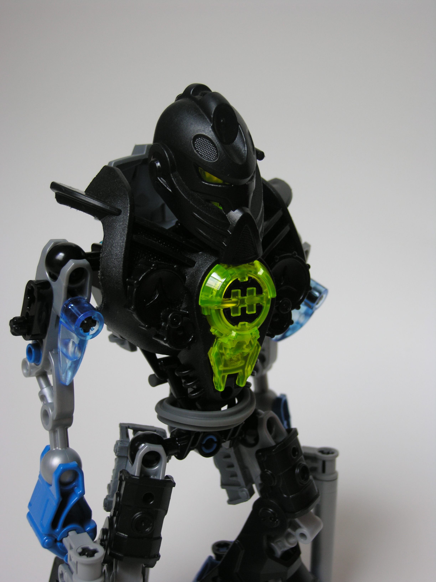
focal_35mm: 48
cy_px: 291
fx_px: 806
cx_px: 218
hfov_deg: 30.3
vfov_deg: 39.7
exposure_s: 1/5.2
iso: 50
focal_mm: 12.3
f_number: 3.5
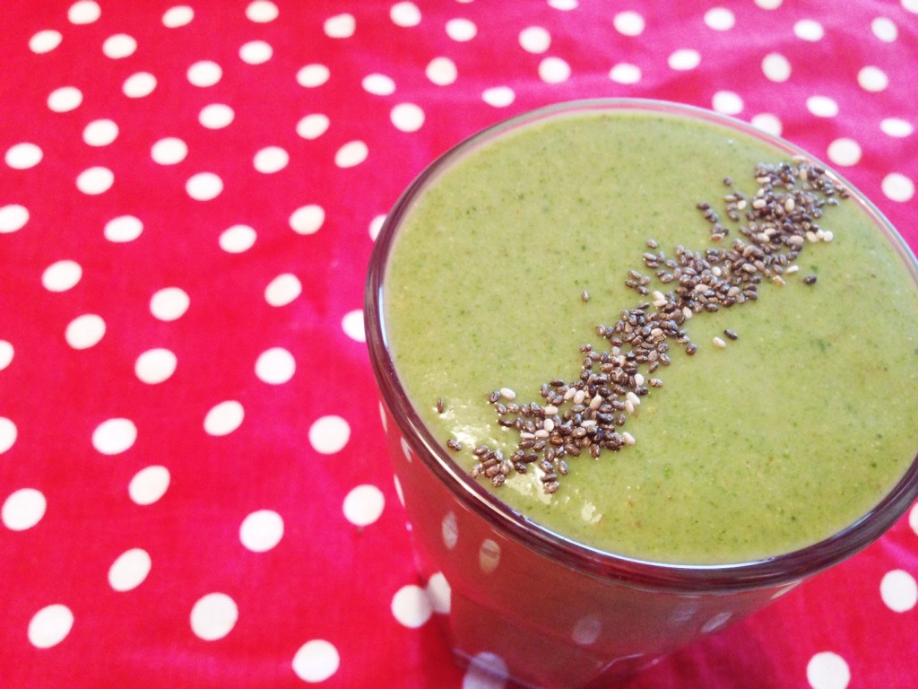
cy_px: 344
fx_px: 875
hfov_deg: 55.4
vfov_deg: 42.9
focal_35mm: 33
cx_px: 459
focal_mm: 4.12
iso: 160
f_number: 2.4
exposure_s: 1/20
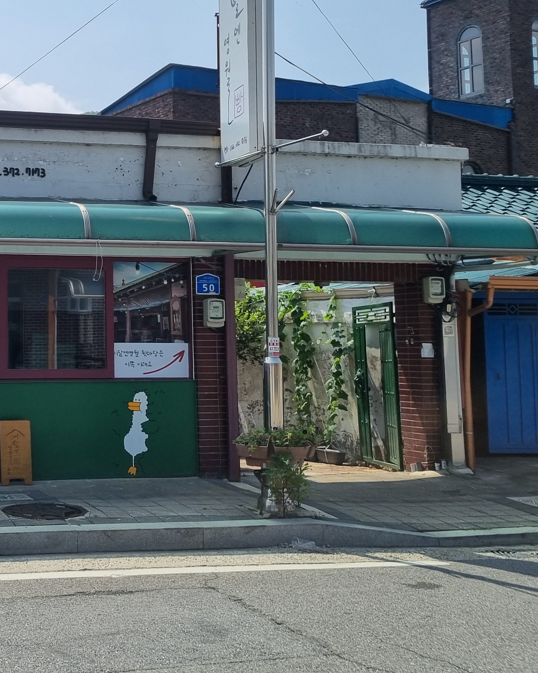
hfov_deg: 28.1
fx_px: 995
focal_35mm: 50
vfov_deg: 36.9
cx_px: -24
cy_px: 213
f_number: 1.8
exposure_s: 1/4736
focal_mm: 5.4
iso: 50
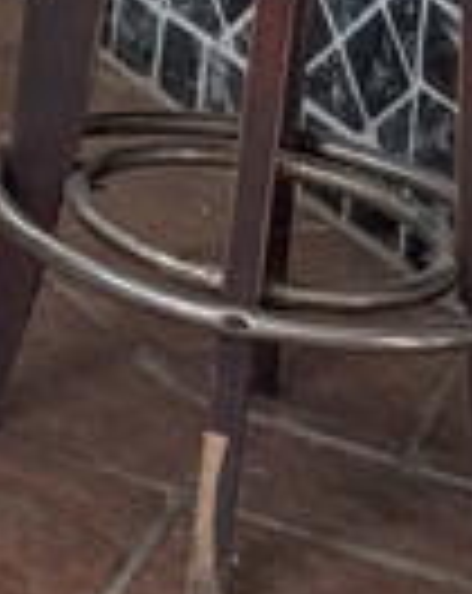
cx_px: -895
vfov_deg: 9.8
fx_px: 3119
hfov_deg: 7.7
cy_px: -720
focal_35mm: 178
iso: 18
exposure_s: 1/1754
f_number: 1.68
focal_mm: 6.9
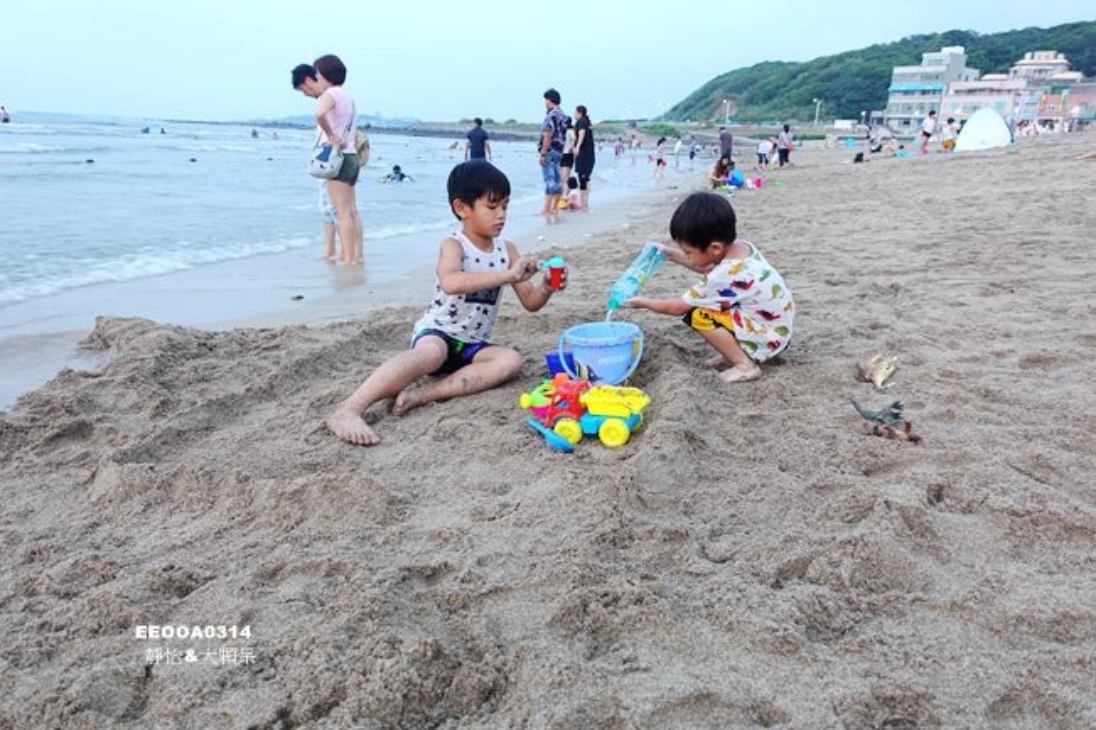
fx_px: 730
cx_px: 548
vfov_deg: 53.1
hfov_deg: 73.8
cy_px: 365
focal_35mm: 24
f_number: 2.5
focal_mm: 8.8
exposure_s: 1/30
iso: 125
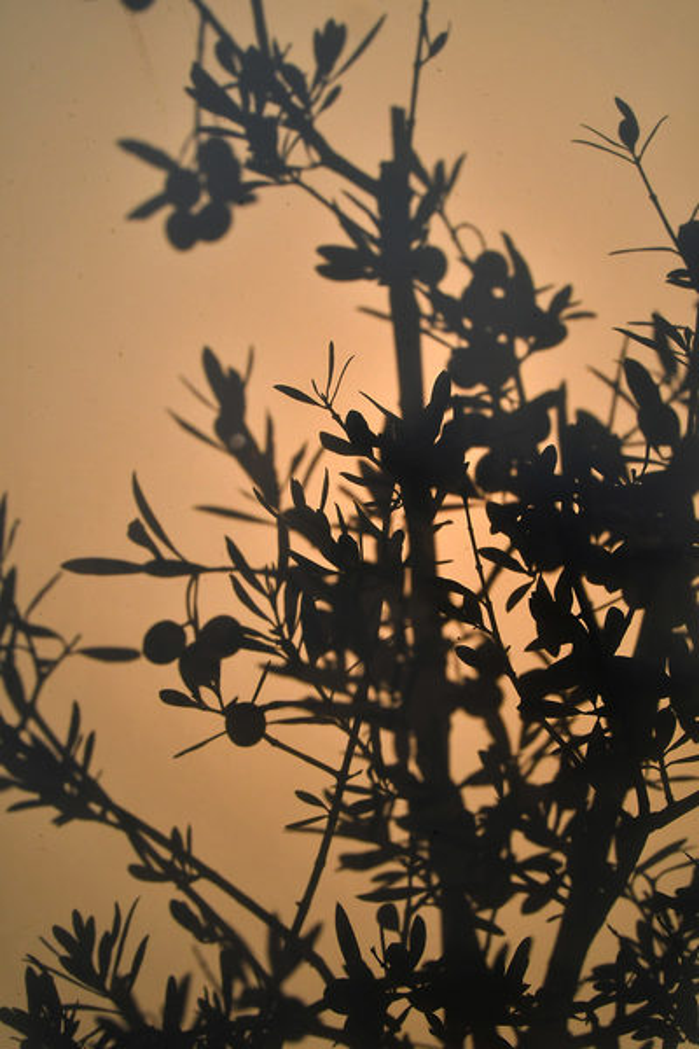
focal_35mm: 30
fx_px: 874
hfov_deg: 43.6
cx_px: 350
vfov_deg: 61.9
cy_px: 524
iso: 800
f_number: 20
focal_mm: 20
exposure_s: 1/800
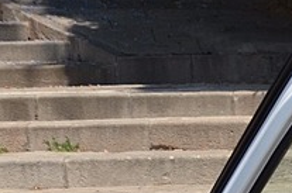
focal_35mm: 167
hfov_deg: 11.4
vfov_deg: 7.5
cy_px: 516
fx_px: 1351
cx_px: 539
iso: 100
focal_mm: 18
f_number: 9
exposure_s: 1/200
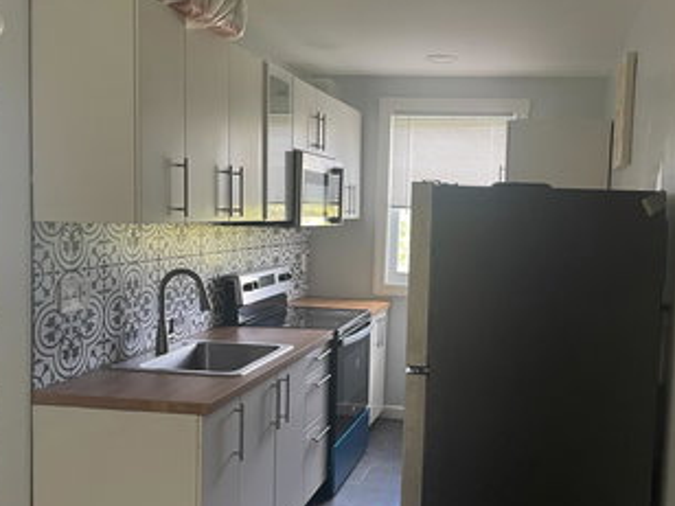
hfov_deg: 50.9
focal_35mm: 36
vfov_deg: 39.7
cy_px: 256
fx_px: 702
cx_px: 417
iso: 125
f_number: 1.6
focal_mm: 4.2
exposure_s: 1/60
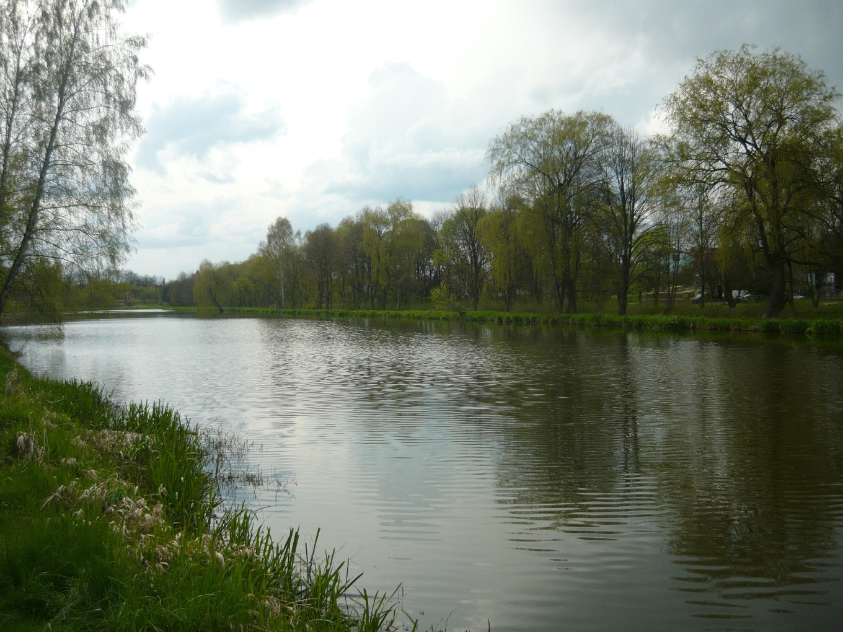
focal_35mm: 33
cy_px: 316
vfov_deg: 42.9
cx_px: 422
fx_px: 804
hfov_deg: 55.4
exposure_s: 1/800
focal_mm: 5.5
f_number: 2.8
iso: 100
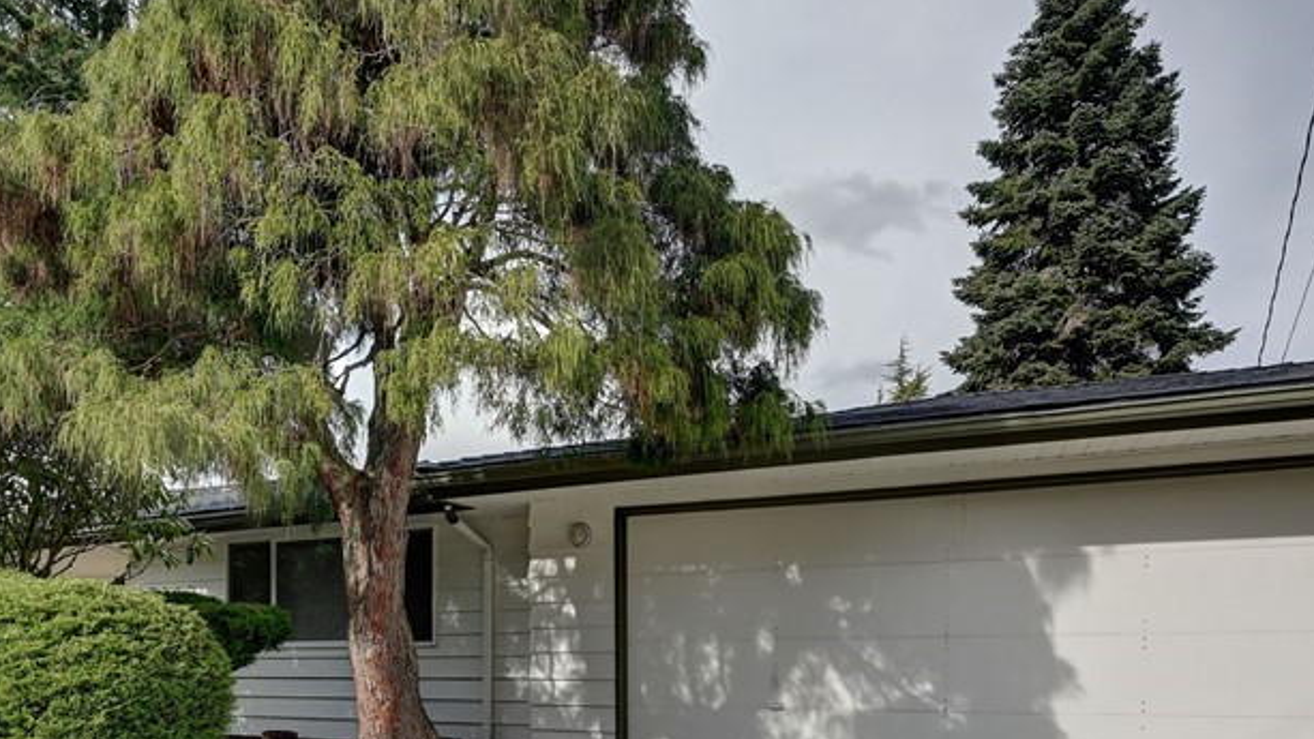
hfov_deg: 71.3
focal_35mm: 26
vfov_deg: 40.1
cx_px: 537
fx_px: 906
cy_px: 702
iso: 400
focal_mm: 14
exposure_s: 1/640
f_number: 8
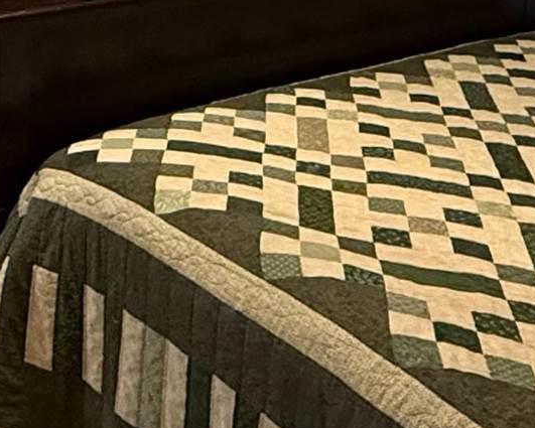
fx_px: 1251
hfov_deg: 23.3
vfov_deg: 17.6
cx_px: 23
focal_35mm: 79
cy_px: -202
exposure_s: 1/60
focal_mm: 2.22
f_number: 2.2
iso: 800
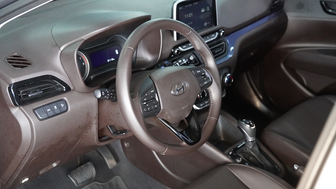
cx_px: 169
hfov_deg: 37.5
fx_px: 495
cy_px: 77
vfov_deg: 21.6
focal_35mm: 56
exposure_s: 1/160
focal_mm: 35
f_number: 2.8
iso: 5000
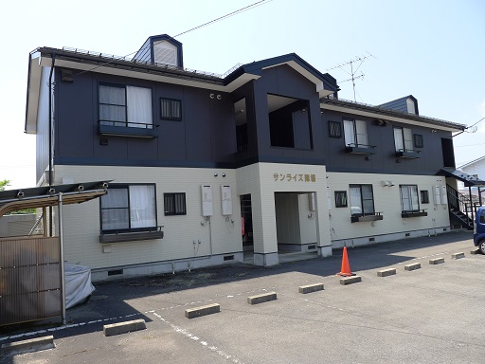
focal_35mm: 26
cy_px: 182
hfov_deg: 67.3
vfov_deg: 53.1
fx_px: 364
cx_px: 242
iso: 80
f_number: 3.2
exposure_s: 1/500
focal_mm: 5.5
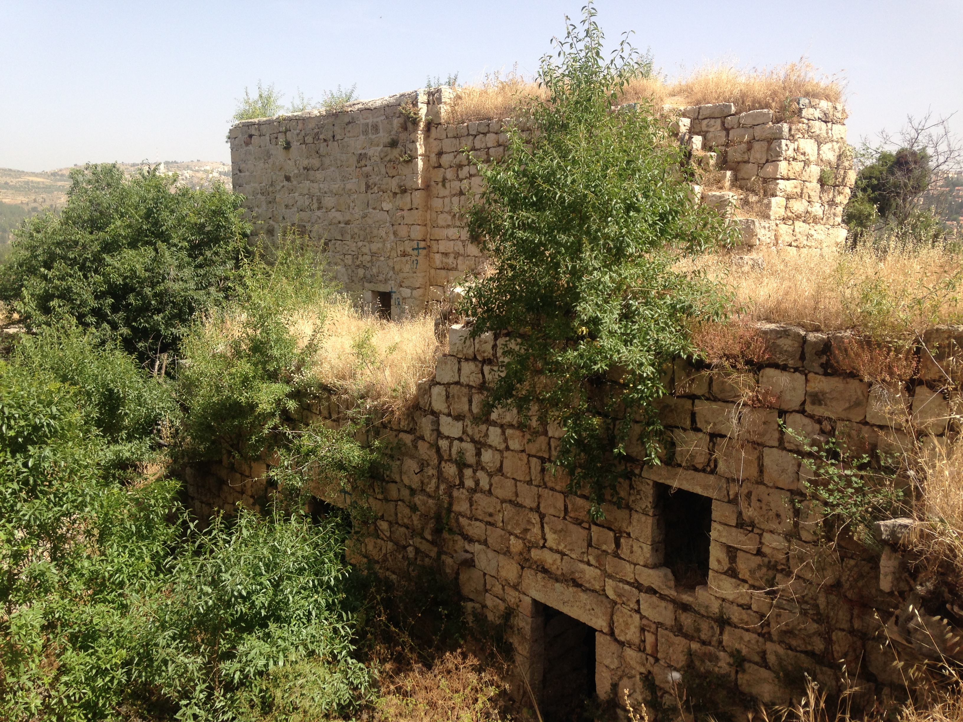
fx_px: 918
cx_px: 482
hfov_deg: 55.4
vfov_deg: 42.9
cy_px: 361
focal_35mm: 33
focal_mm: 4.12
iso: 50
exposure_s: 1/1043
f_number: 2.4
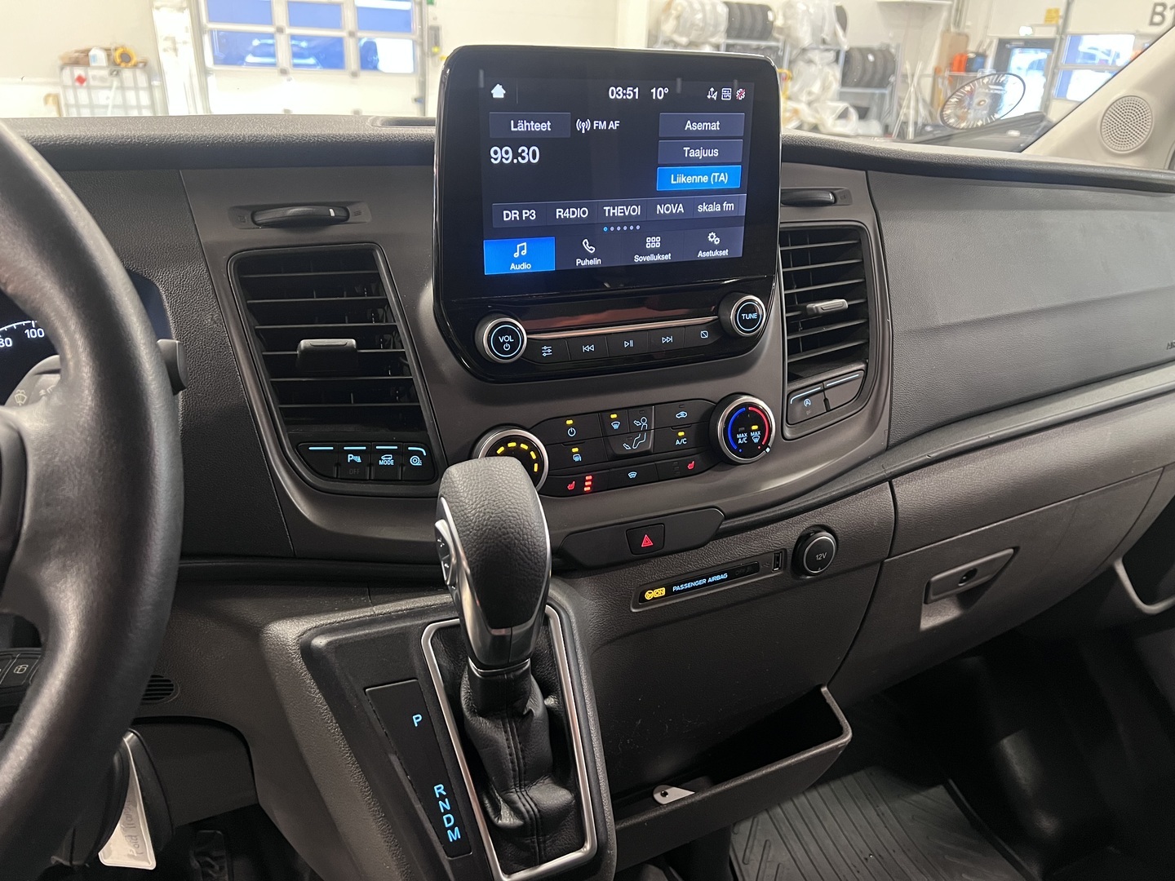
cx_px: 588
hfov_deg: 67.3
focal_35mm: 26
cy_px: 440
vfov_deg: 53.1
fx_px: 883
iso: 640
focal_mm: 5.7
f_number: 1.5
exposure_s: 1/33
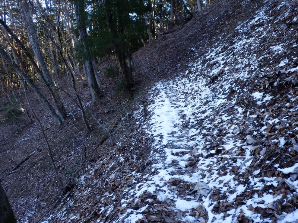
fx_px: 319
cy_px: 112
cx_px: 149
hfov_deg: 50.1
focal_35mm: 37
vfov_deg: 38.7
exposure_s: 1/40
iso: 80
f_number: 3.9
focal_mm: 6.6
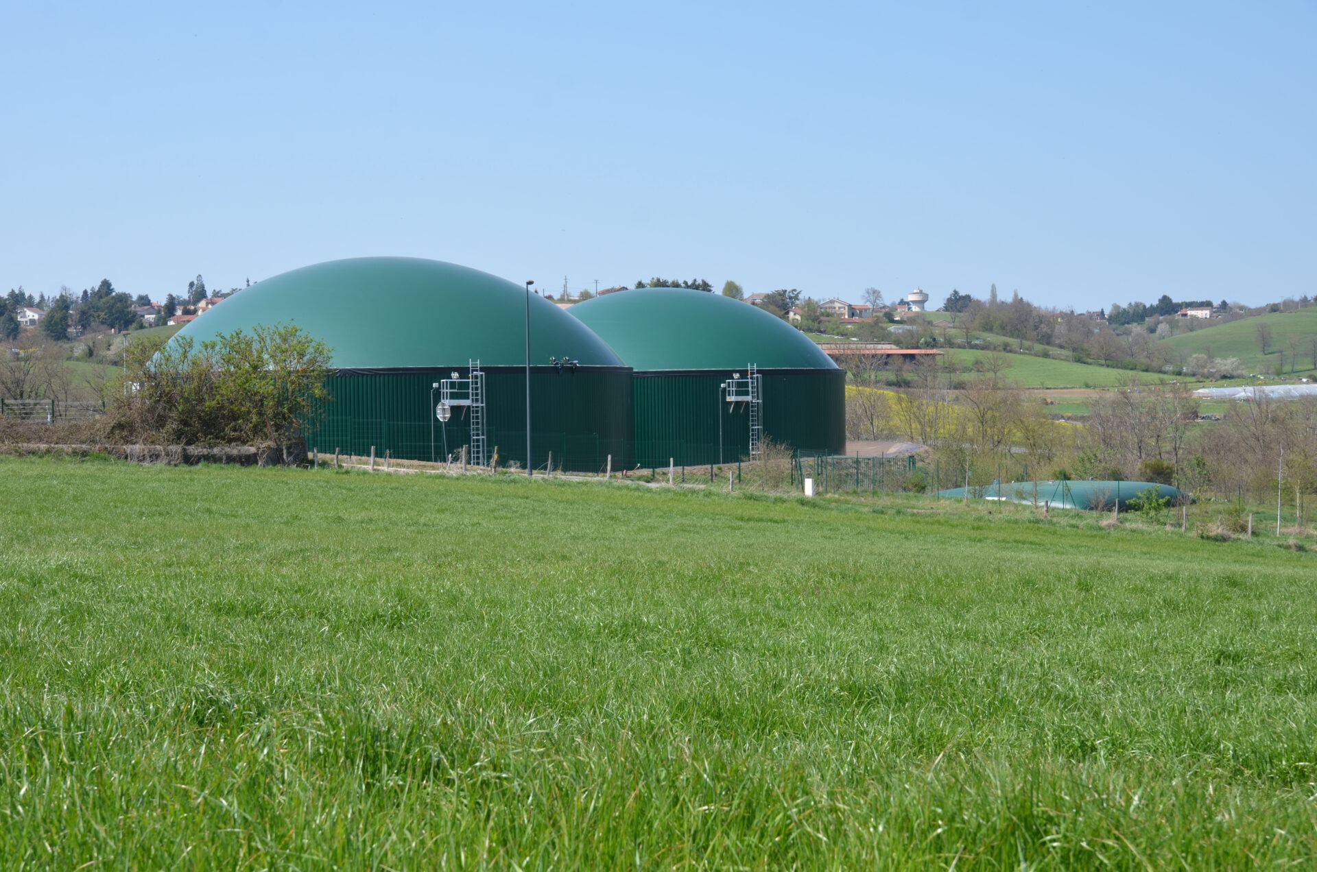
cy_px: 436
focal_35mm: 60
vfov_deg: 22.5
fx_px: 2191
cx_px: 658
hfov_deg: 33.5
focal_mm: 40
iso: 160
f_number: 8
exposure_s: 1/250
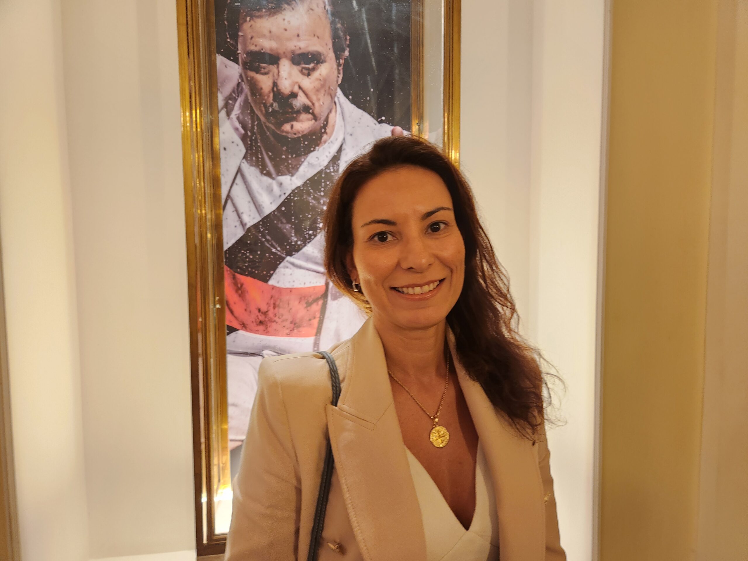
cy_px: 280
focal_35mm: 23
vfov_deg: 58.9
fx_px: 497
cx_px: 374
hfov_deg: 73.9
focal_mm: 5.4
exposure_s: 1/60
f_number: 1.8
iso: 640
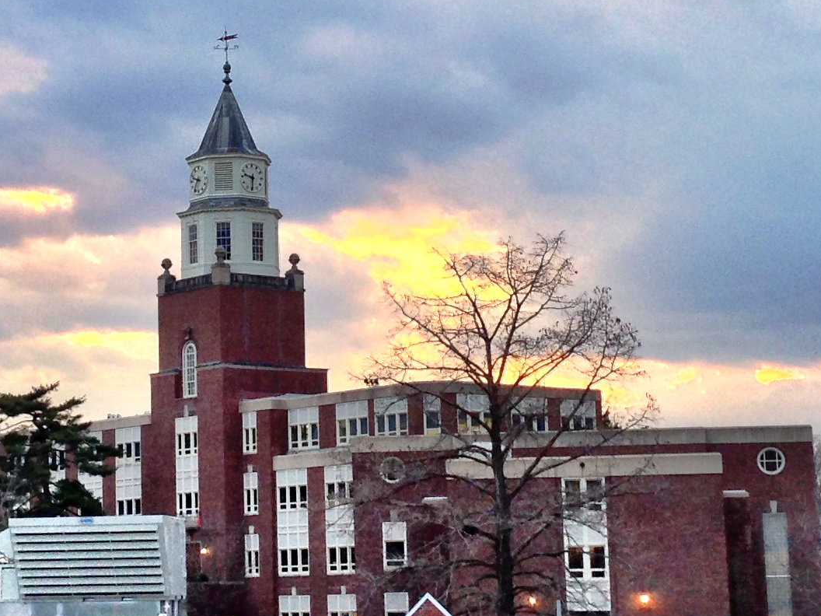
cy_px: 198
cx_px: 222
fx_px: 2419
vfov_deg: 14.5
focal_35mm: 102
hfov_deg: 19.1
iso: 64
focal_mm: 4.13
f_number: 2.4
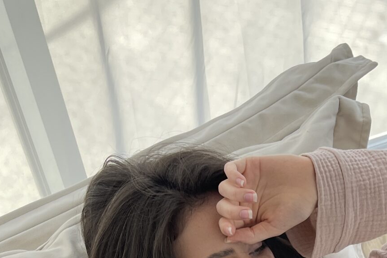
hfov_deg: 25.8
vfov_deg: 14.9
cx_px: 312
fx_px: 828
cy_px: 494
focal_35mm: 77
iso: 32
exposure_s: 1/377
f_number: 1.6
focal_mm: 5.1
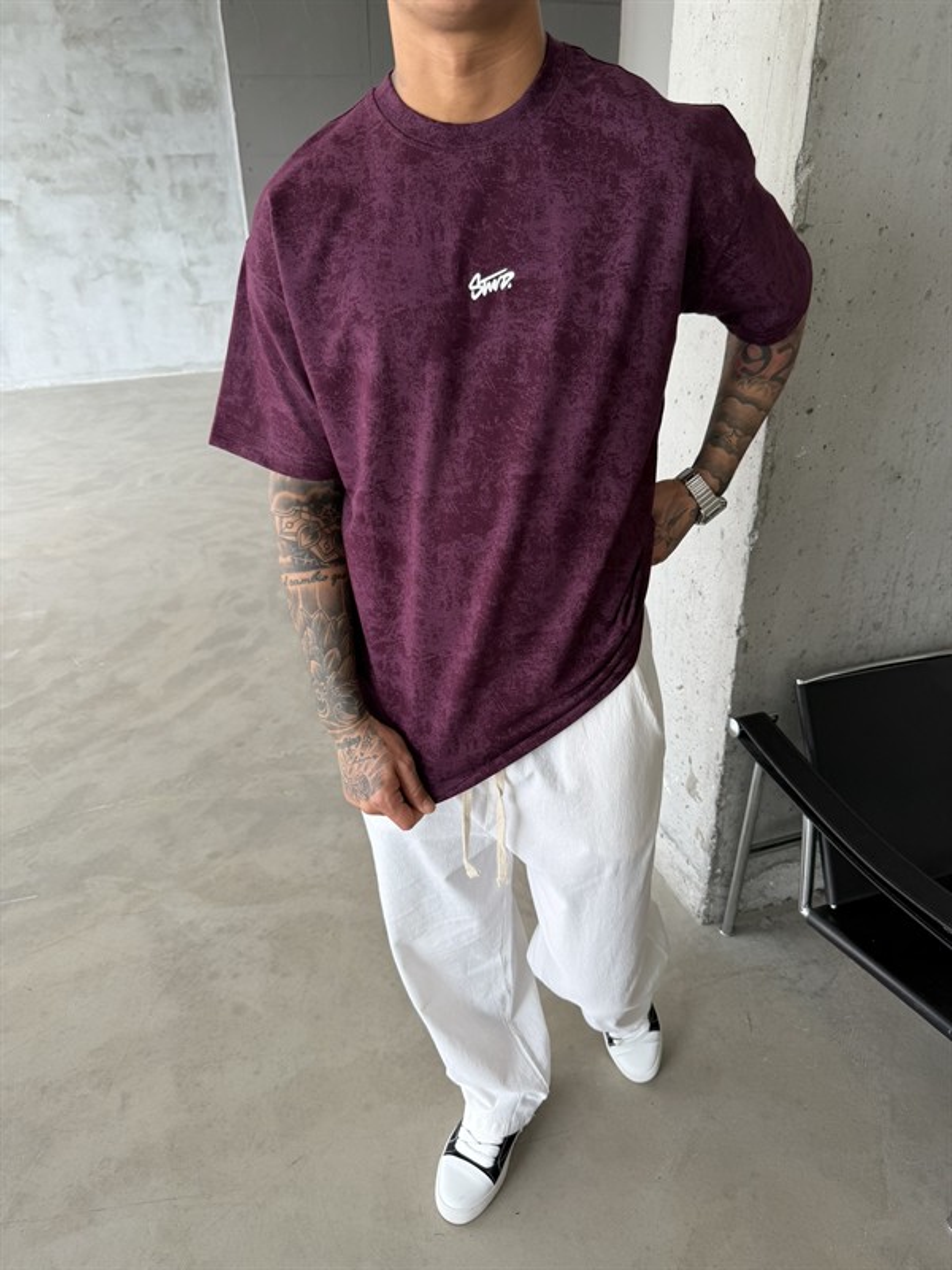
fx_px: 880
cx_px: 476
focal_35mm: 24
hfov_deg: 56.8
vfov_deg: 71.6
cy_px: 635
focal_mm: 6.76
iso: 64
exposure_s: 1/201
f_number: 1.78
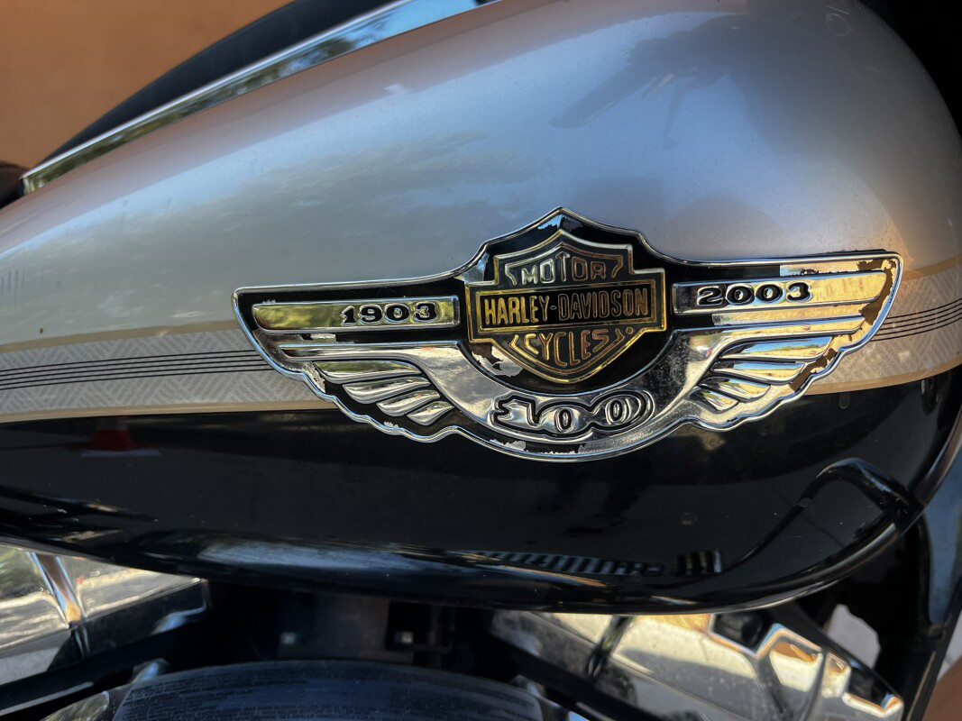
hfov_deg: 67.3
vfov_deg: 53.1
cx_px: 481
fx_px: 722
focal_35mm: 26
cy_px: 360
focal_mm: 5.1
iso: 50
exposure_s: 1/469
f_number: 1.6
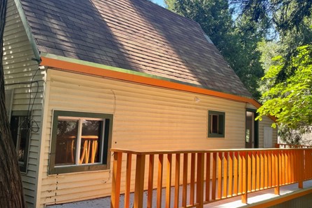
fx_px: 338
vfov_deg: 34.1
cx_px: 151
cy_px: 89
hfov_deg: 49.5
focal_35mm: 39
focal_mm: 4.2
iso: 32
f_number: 1.6
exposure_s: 1/256
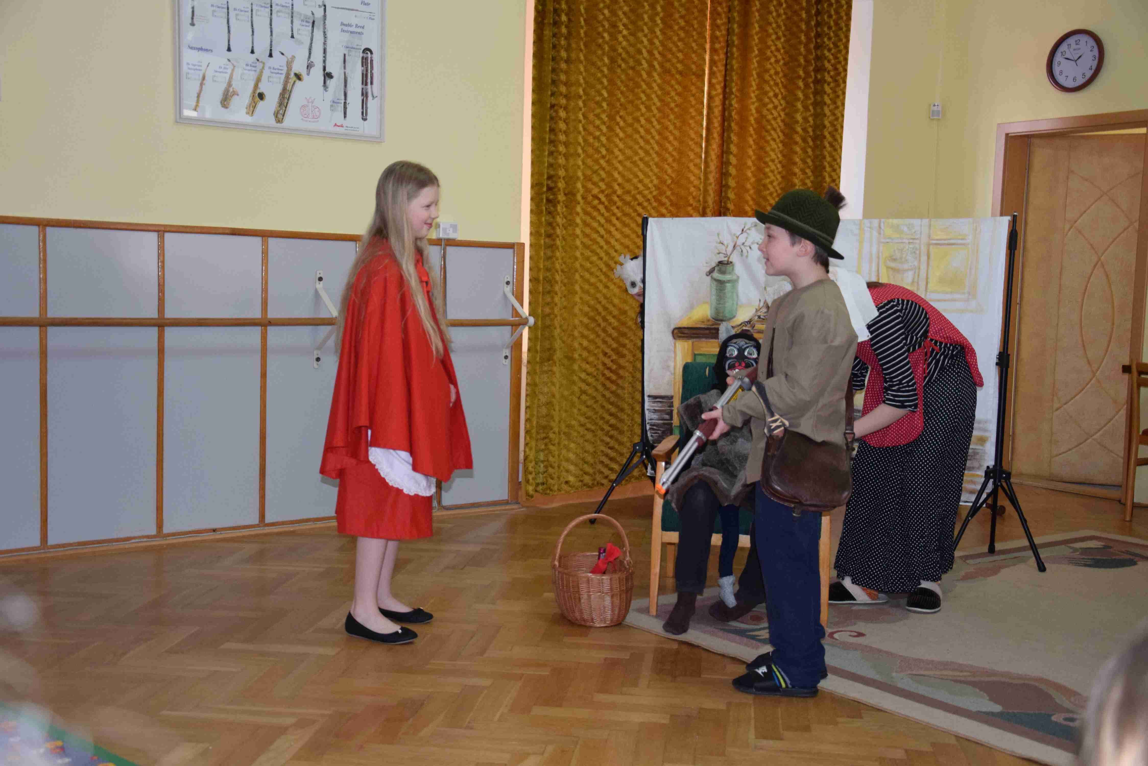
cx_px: 574
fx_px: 1340
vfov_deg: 31.9
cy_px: 383
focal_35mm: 42
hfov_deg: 46.4
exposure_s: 1/100
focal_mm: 28
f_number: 4
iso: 1600
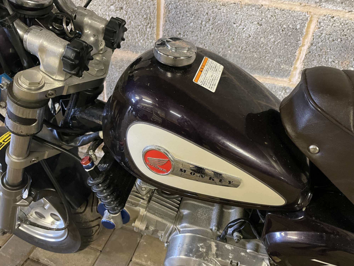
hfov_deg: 67.3
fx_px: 266
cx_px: 177
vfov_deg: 53.1
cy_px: 133
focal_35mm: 26
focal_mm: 4.2
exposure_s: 1/25
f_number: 1.6
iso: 500
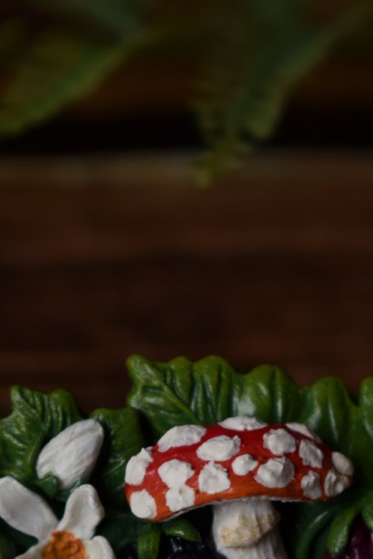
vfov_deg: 13.2
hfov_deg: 8.9
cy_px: 490
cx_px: 247
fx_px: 2390
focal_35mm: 154
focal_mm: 55
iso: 400
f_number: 5.6
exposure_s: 1/60
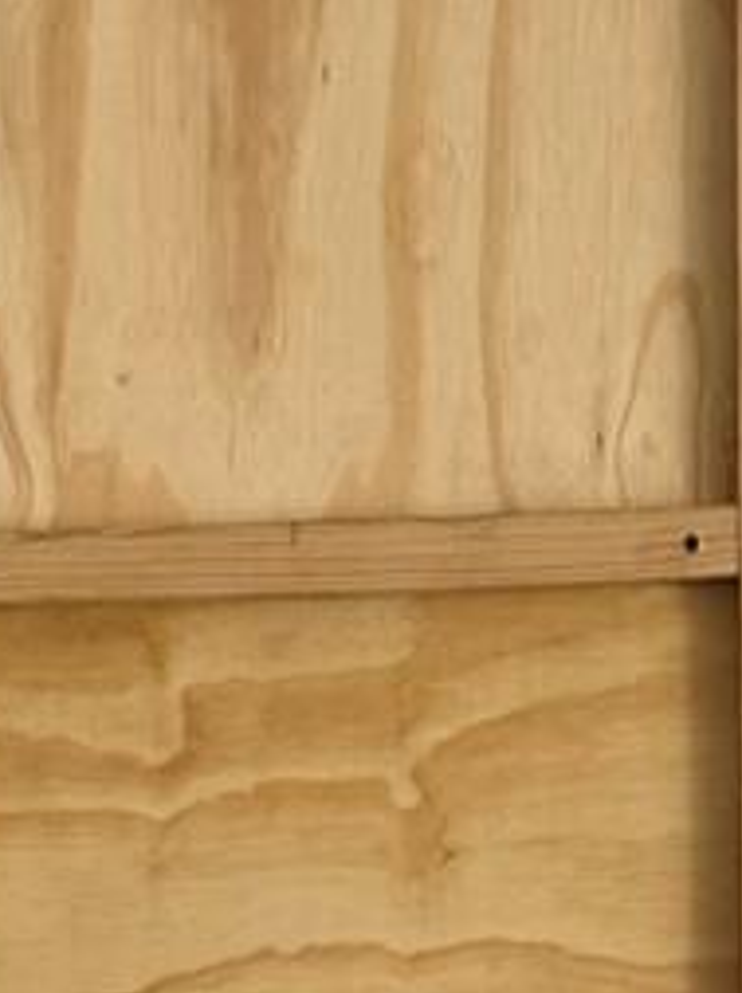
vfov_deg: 13.8
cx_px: 393
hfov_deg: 13.0
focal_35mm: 114
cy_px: 2159
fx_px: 3266
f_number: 1.78
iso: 50
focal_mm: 6.76
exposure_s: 1/122
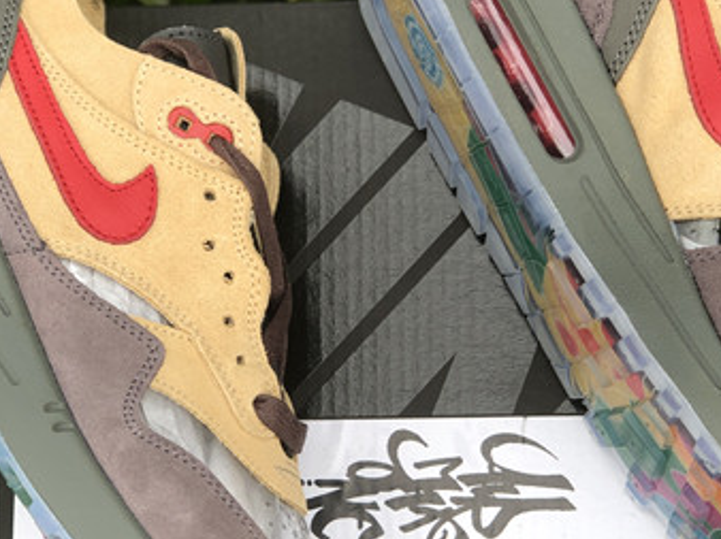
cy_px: 295
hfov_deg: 17.3
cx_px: 378
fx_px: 2373
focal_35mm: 114
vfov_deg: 13.0
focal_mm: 6
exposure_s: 1/134
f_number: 2.4
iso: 16
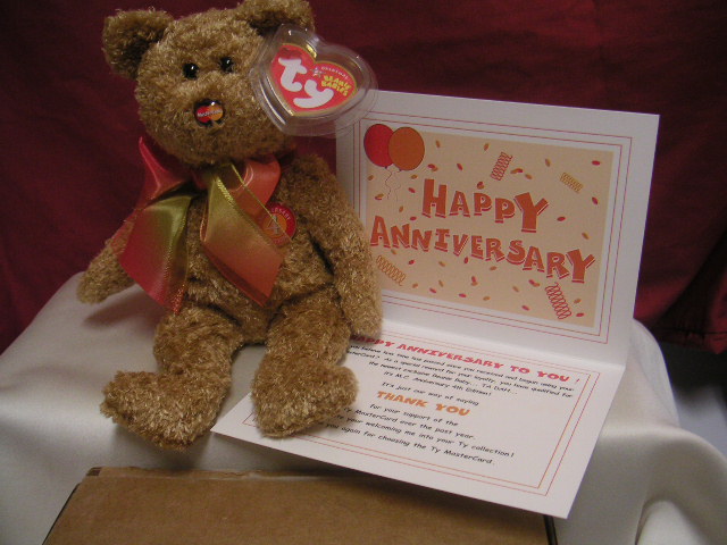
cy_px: 272
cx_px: 364
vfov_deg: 37.7
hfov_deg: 49.0
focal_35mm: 38
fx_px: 798
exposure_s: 1/15
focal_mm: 6
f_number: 2.8
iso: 100
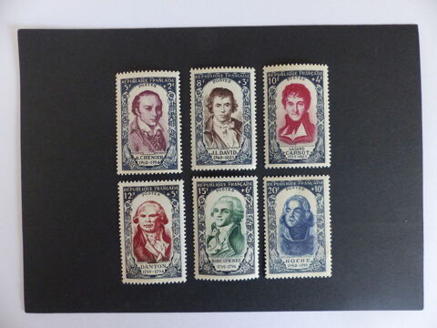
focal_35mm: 25
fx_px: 316
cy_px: 164
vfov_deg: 54.9
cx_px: 218
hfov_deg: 69.4
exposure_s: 1/60
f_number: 2.8
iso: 400
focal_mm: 4.5
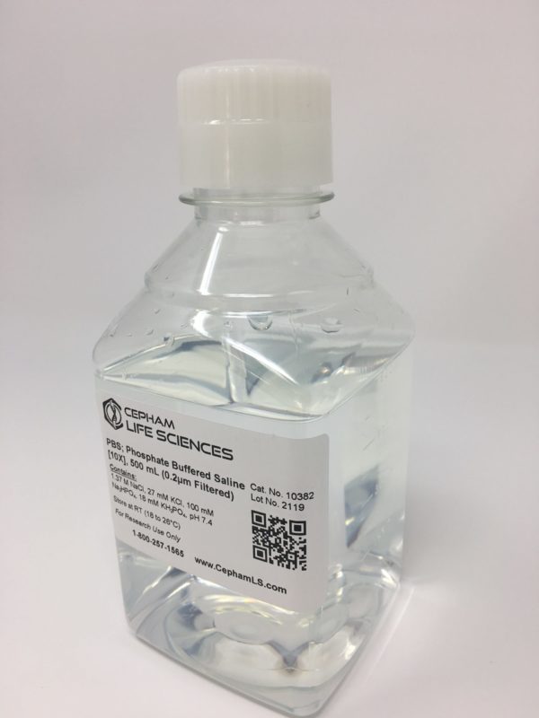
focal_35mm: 29
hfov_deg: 48.2
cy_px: 359
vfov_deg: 61.7
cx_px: 270
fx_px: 602
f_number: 2.2
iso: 25
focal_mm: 4.15
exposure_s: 1/192
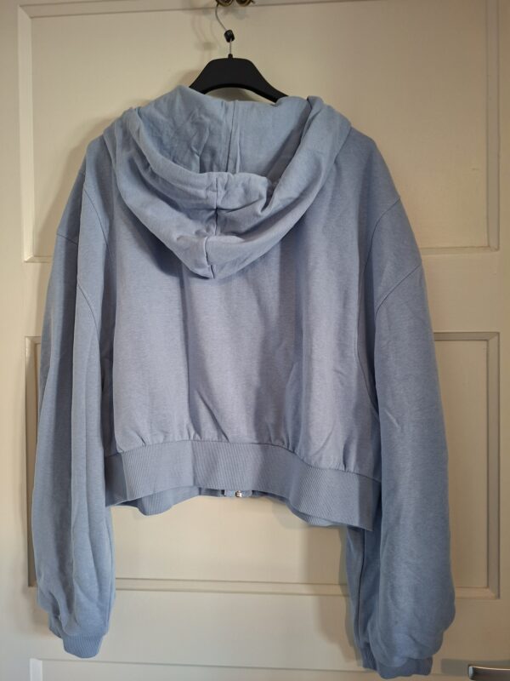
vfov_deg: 73.9
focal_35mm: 23
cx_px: 255
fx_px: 452
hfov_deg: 58.9
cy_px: 340
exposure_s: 1/30
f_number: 1.8
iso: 400
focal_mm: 5.54
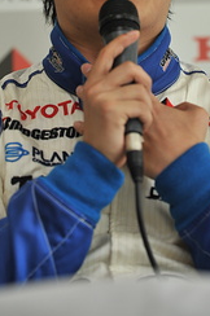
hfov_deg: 5.8
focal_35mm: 236
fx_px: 2071
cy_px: 53
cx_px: 98
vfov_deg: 8.7
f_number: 2.8
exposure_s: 1/320
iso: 200
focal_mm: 120
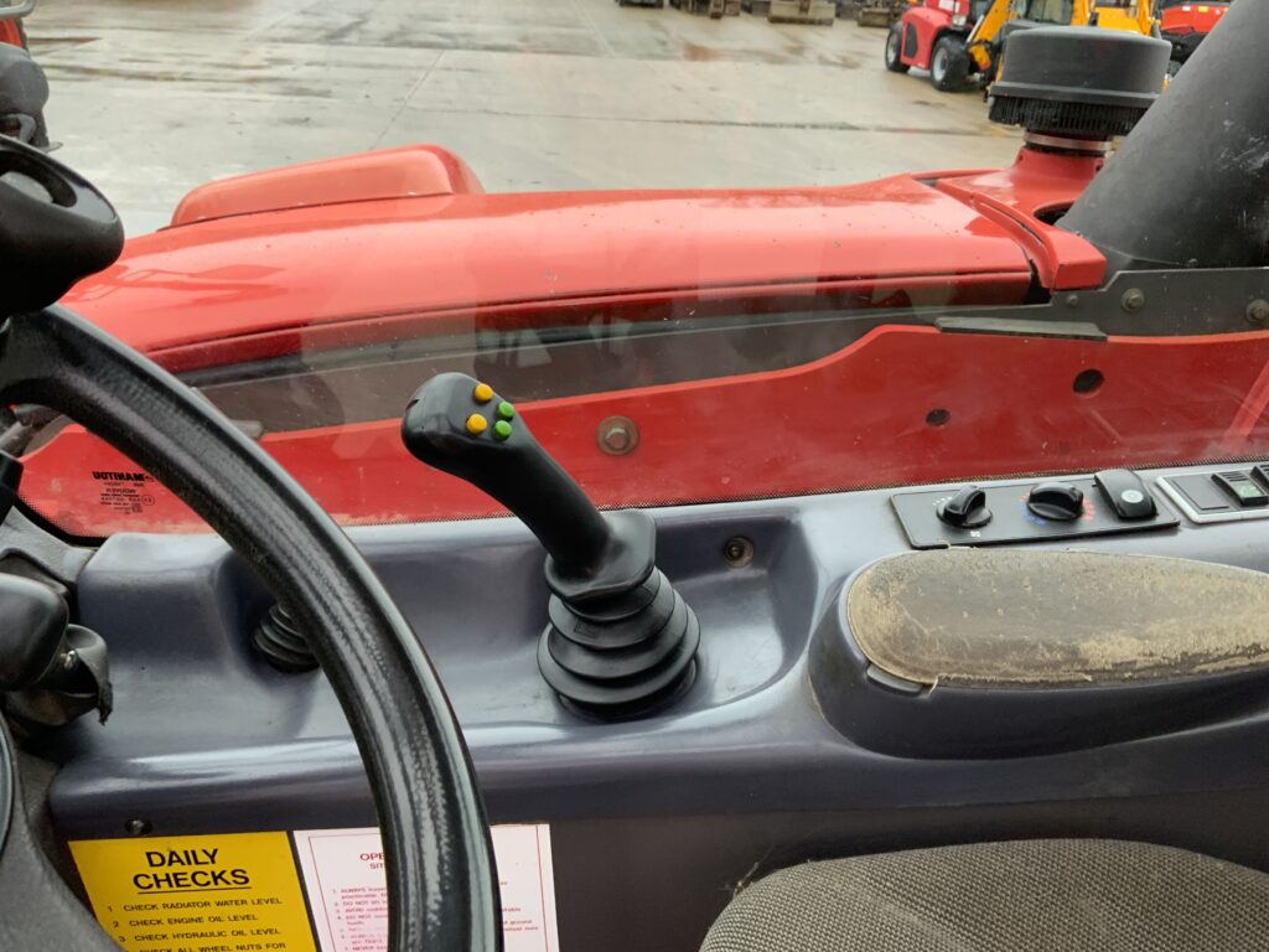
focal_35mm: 29
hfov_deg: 61.7
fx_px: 1063
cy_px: 476
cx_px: 634
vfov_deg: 48.2
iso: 50
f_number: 1.8
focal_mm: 3
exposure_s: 1/122
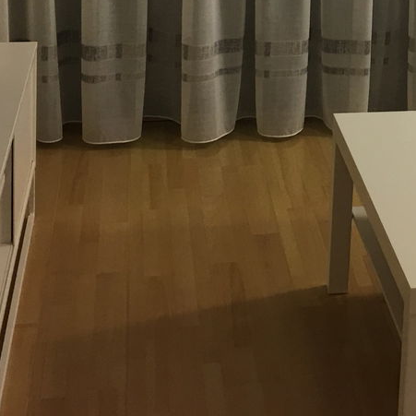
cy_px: -115
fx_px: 1237
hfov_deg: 18.5
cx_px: 426
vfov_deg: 17.9
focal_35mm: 91
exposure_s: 1/17
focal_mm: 4.15
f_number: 2.2
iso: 40
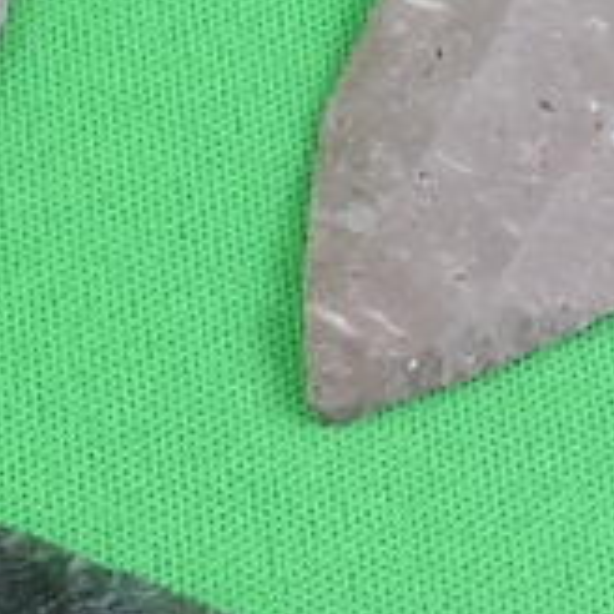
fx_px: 2508
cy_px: 329
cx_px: -238
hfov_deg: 13.3
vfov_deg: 14.0
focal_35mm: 125
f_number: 3.5
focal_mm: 5.4
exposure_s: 1/125
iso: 800
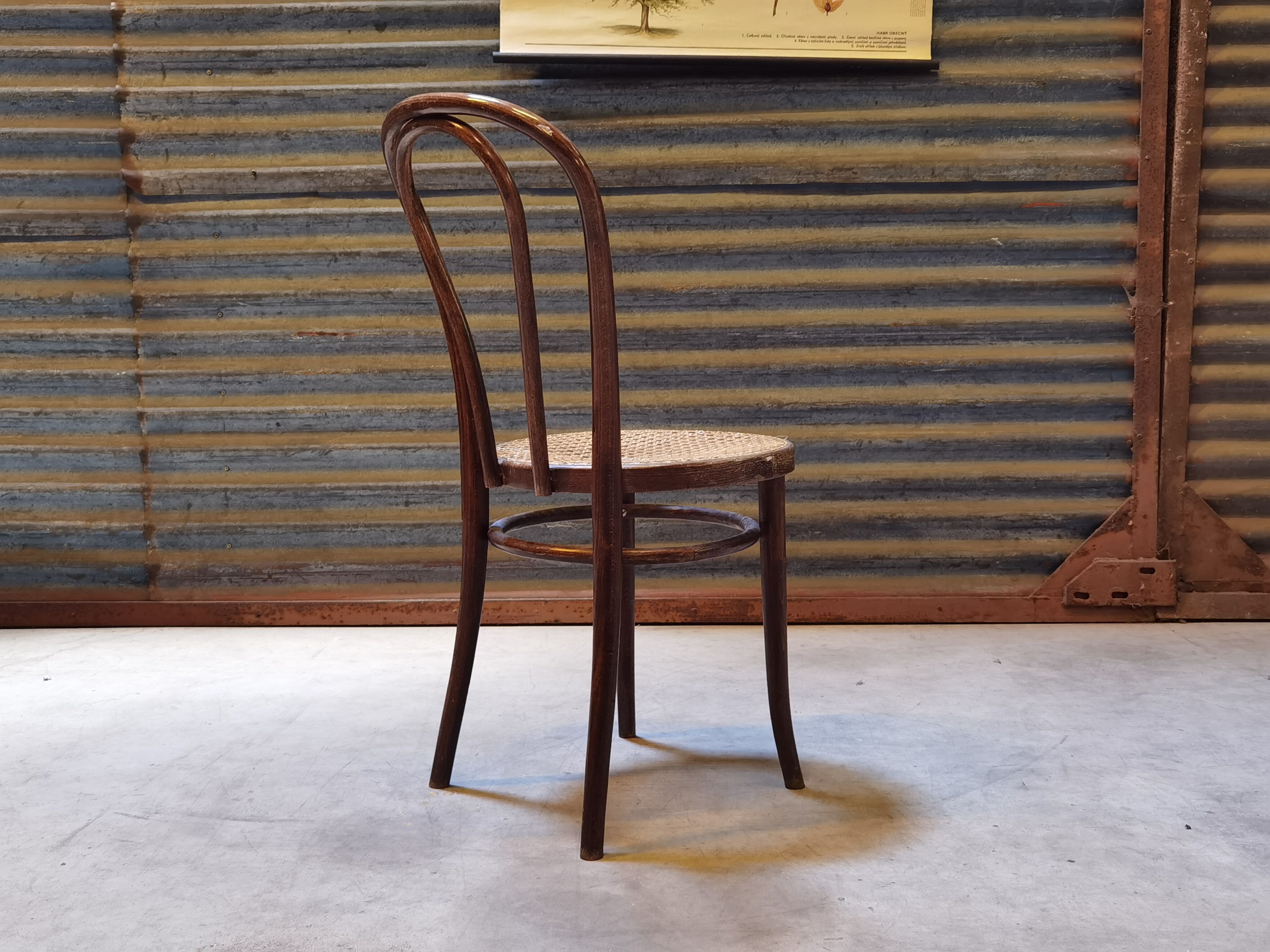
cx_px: 635
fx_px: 1468
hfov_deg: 46.8
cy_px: 476
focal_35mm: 40
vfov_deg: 36.0
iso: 400
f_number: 1.9
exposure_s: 1/33.3
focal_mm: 6.71
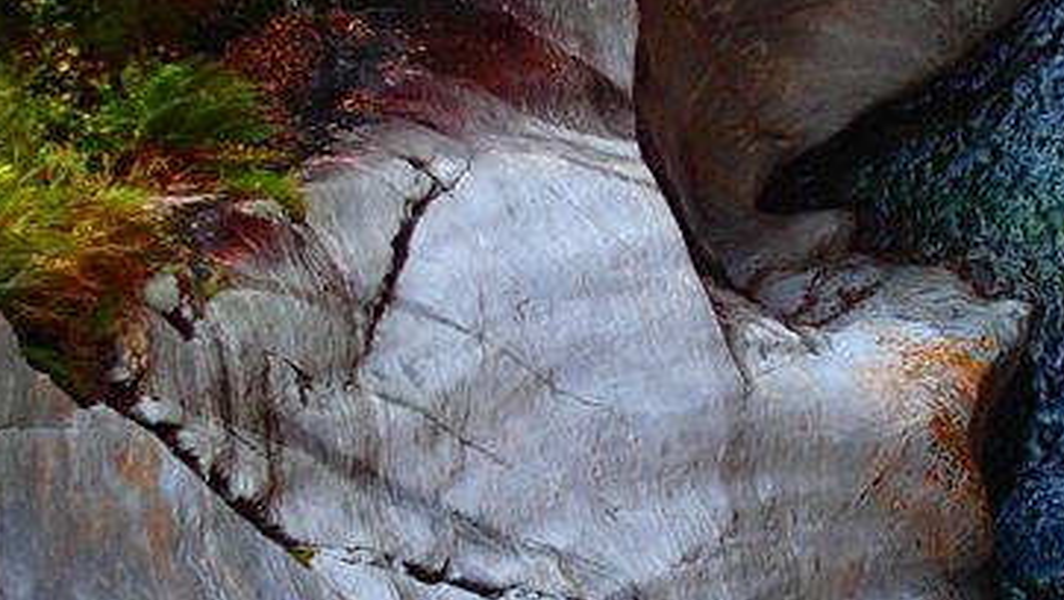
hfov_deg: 27.5
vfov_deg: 15.6
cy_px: 462
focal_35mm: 77
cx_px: 547
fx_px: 2173
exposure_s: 1/320
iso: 100
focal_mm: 4.5
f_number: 2.8
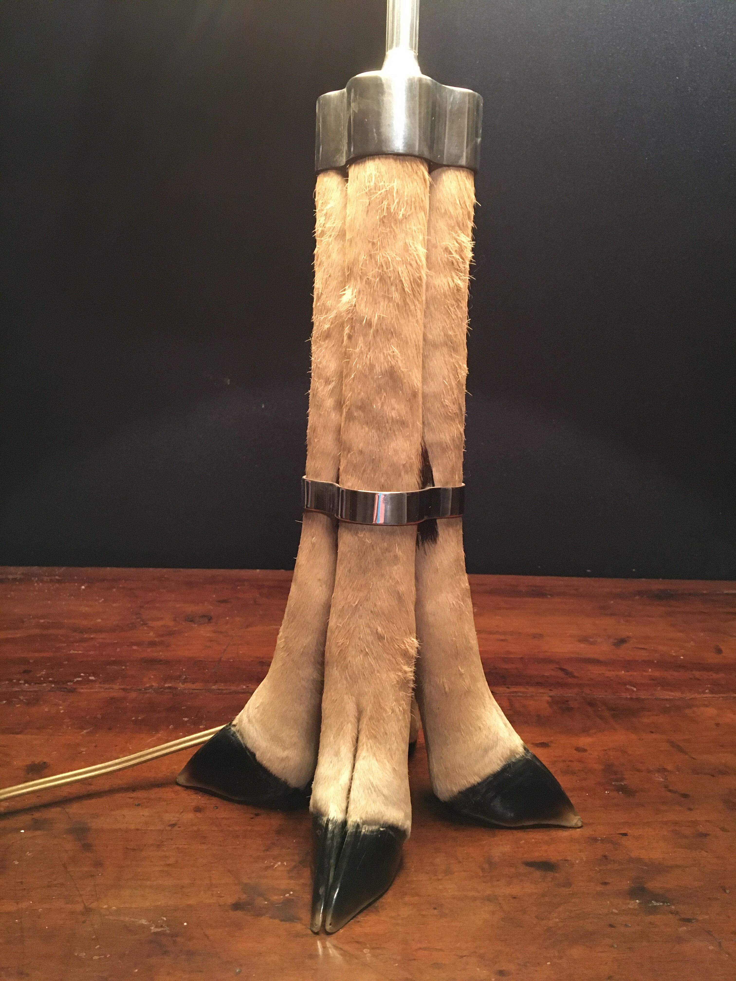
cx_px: 368
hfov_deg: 48.2
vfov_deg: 61.7
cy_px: 490
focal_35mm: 29
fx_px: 822
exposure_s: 1/25
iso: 200
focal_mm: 4.15
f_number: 2.2
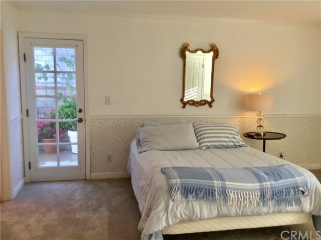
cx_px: 160
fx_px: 287
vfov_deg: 45.4
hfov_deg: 58.4
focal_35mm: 31
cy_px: 120
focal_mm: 3.3
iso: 25
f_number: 2.4
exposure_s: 1/30
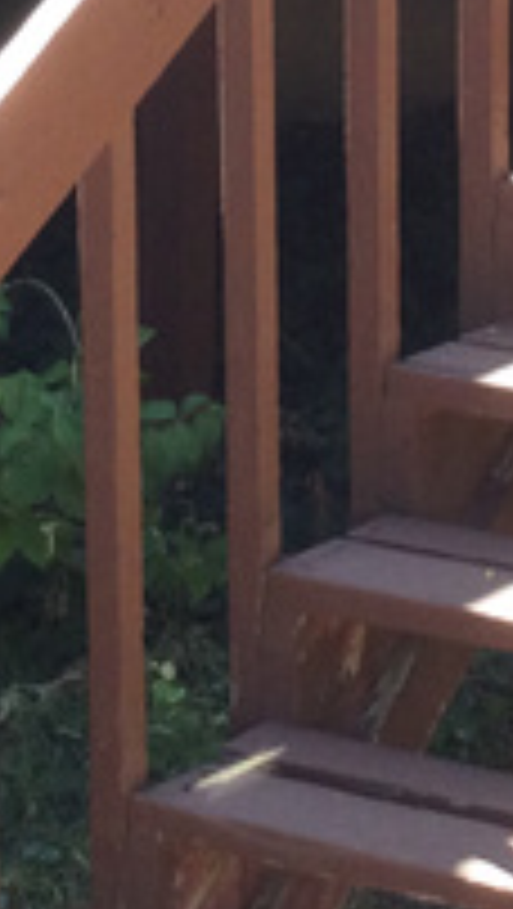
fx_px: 4125
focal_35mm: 171
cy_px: -86
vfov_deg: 12.4
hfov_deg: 7.1
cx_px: 464
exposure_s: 1/120
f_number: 2.4
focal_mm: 3.3
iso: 32
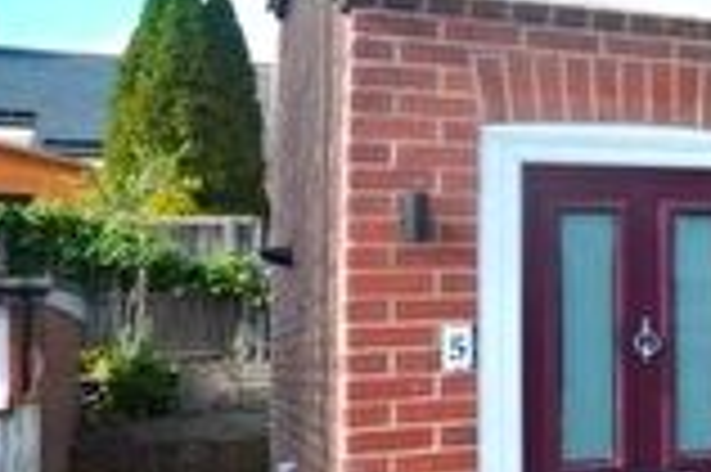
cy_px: 236
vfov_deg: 18.6
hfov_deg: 18.1
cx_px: 1440
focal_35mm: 73
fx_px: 1445
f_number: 8
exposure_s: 1/250
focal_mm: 11
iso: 180
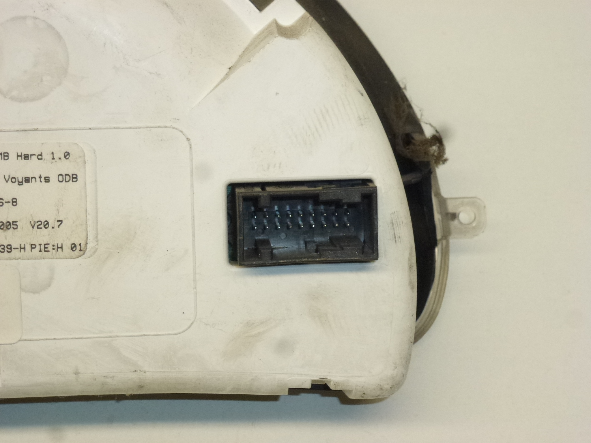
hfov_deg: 16.3
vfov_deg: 12.2
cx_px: 296
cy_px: 222
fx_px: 2066
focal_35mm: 121
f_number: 5.1
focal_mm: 21.7
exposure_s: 1/200
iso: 400
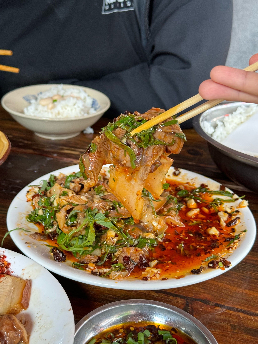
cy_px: 172
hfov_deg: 30.3
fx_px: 477
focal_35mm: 48
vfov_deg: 39.7
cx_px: 129
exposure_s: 1/60
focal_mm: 6.76
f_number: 1.78
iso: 160
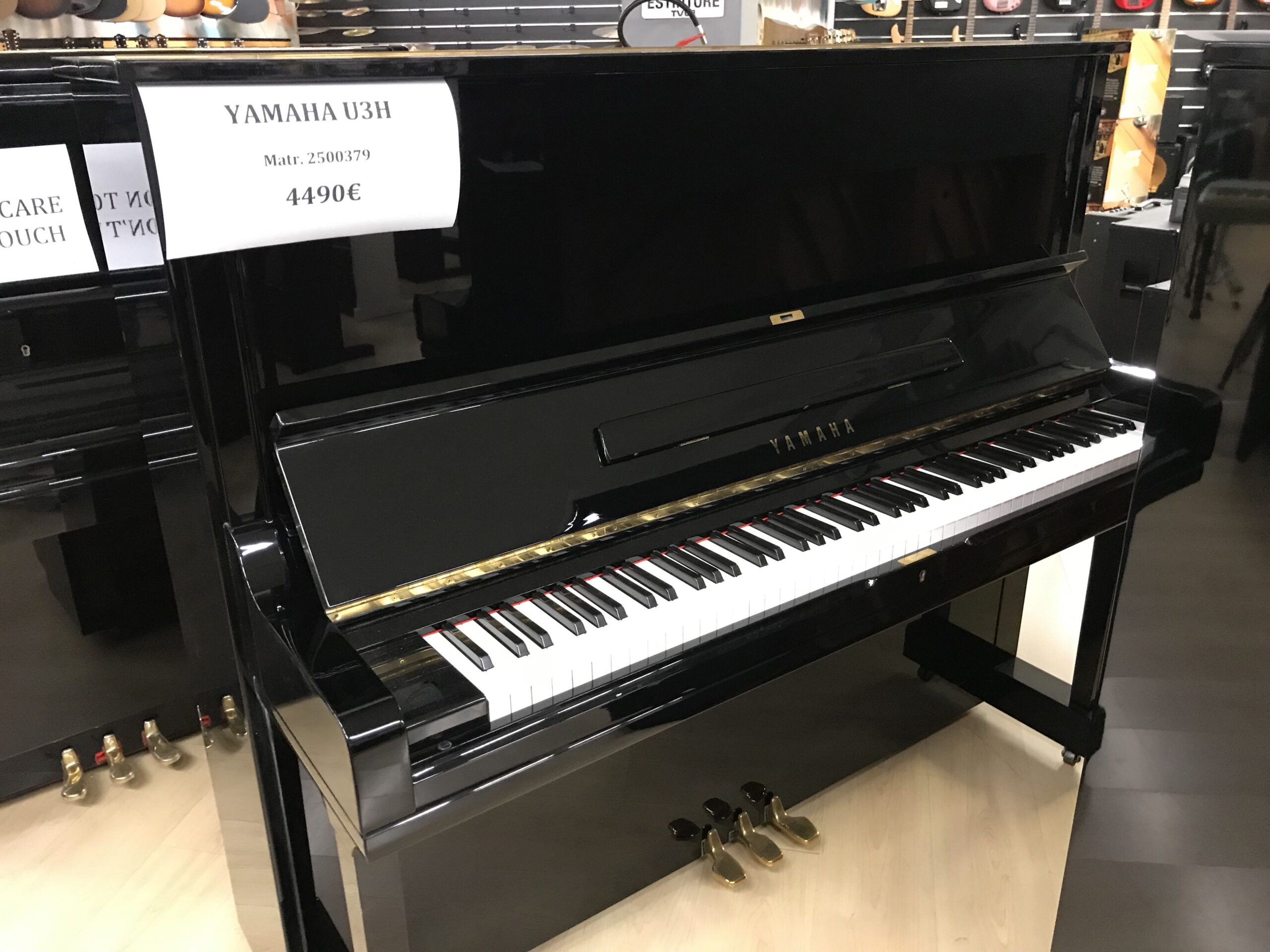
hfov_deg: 63.4
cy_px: 476
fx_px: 1027
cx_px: 635
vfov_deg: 49.7
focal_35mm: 28
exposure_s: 1/13
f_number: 1.8
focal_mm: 3.99
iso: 100
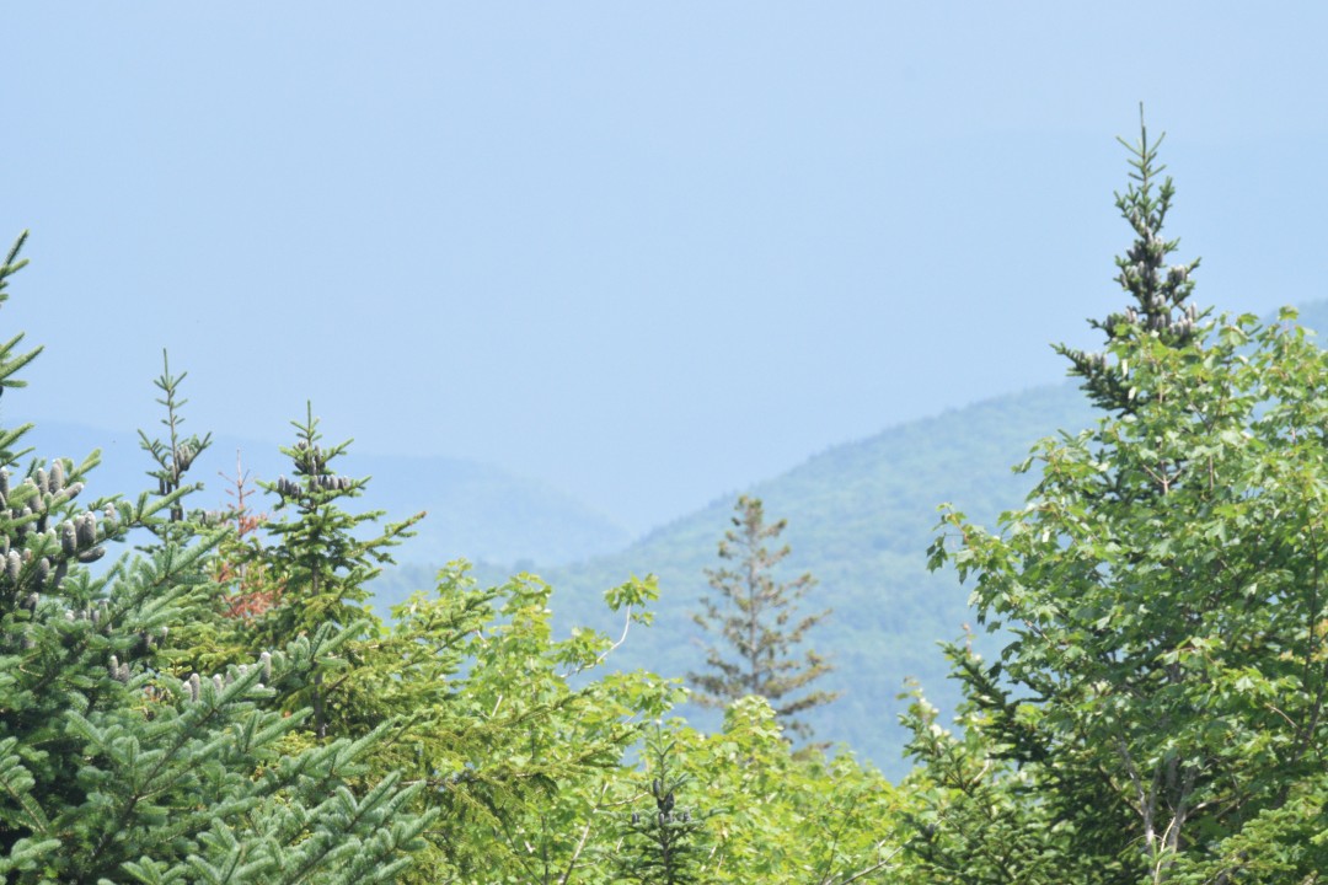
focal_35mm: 300
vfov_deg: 4.6
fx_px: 11066
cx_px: 664
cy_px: 442
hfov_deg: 6.9
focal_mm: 200
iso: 1600
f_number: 13
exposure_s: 1/1000
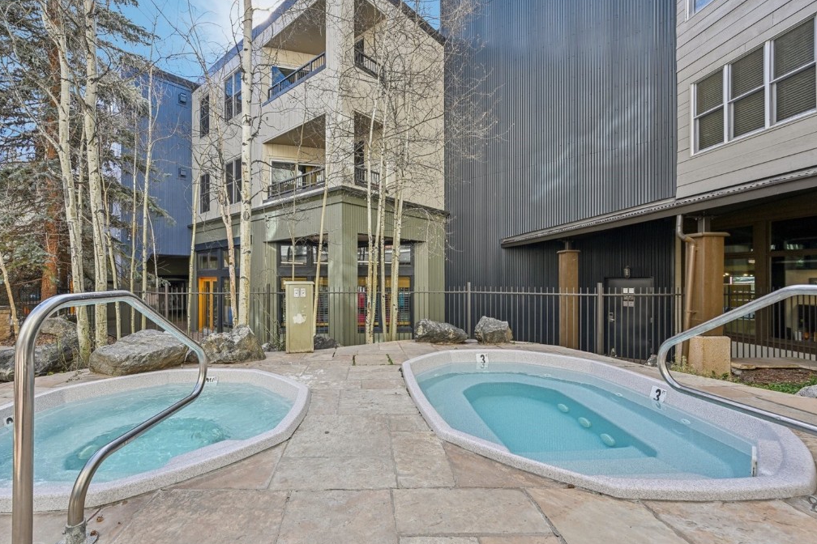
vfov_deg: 73.7
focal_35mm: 16
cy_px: 268
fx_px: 363
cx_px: 359
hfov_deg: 96.3
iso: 64
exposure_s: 1/40
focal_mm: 14
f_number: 8
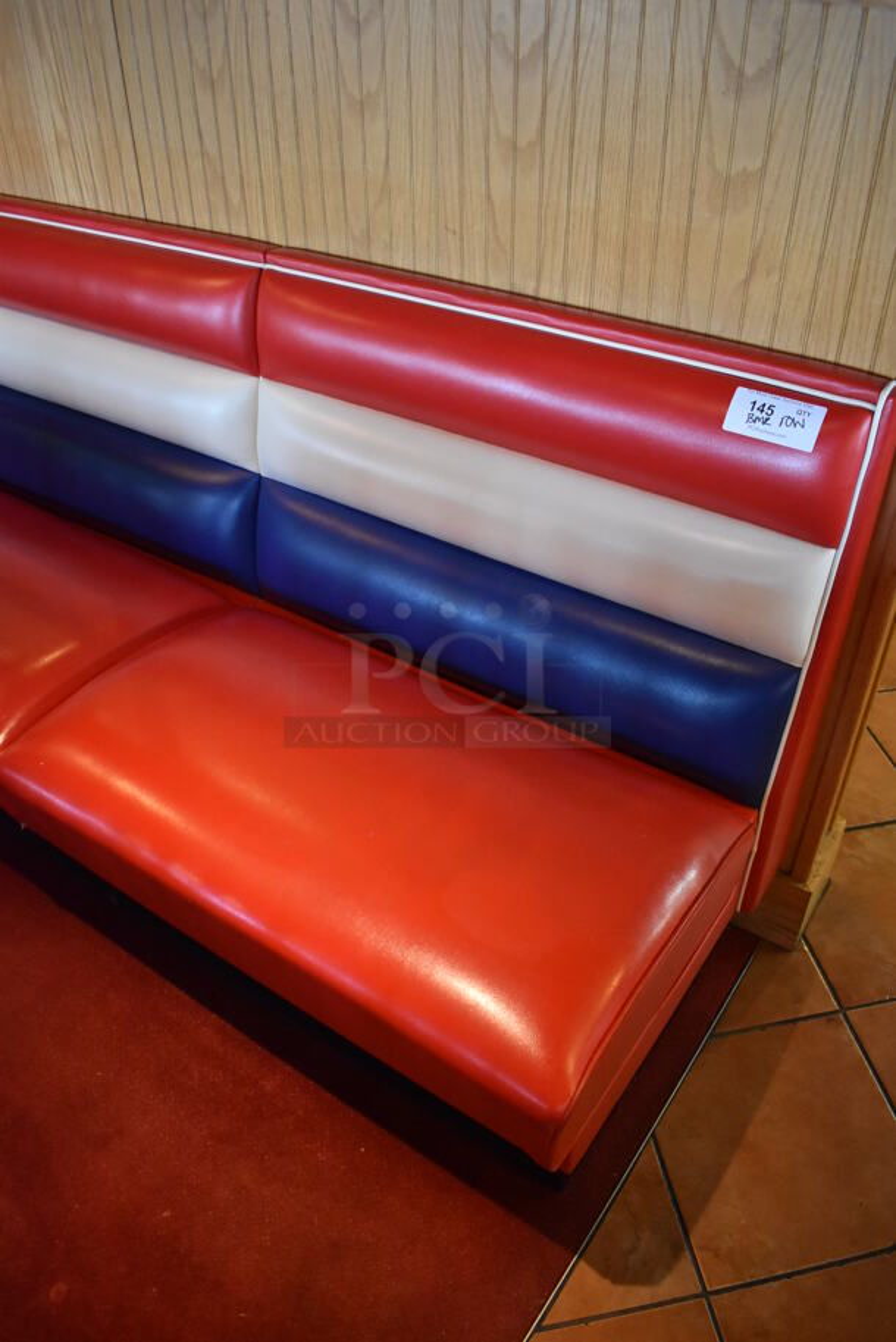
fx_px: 1006
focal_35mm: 27
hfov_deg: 48.0
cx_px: 448
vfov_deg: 67.3
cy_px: 671
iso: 2800
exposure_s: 1/125
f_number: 3.5
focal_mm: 18
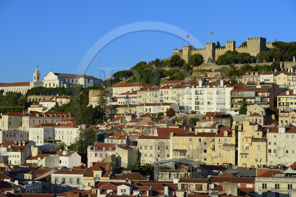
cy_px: 98
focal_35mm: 95
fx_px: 780
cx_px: 148
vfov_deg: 14.4
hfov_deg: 21.5
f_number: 7.1
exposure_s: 1/400
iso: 100
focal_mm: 95
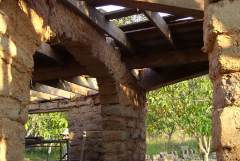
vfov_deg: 24.9
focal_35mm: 54
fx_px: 360
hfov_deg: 36.8
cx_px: 119
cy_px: 50
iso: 100
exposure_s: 1/160
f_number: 2.8
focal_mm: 5.8
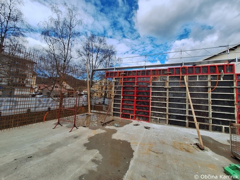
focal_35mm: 13
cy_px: 90
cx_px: 120
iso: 40
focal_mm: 1.74
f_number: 2.2
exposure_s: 1/1088
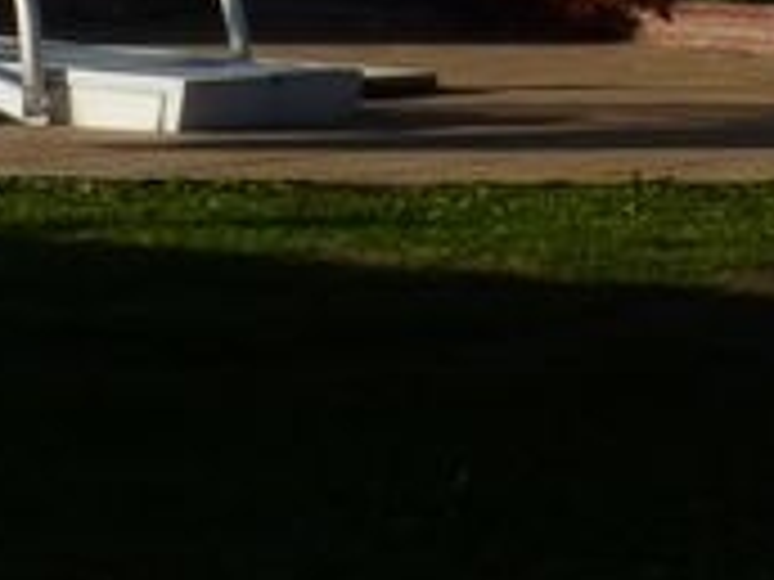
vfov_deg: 9.1
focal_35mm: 149
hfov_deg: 13.1
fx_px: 3332
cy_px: -760
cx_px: 760
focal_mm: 5.8
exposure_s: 1/400
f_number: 6.3
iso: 100
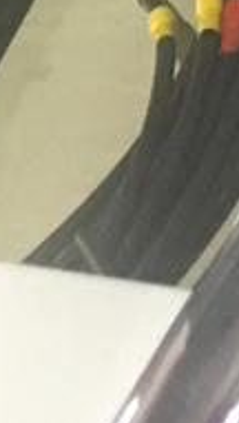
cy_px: -852
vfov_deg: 8.3
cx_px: 655
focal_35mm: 220
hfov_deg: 5.3
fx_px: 2469
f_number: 2.2
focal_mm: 4.15
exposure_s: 1/10
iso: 100
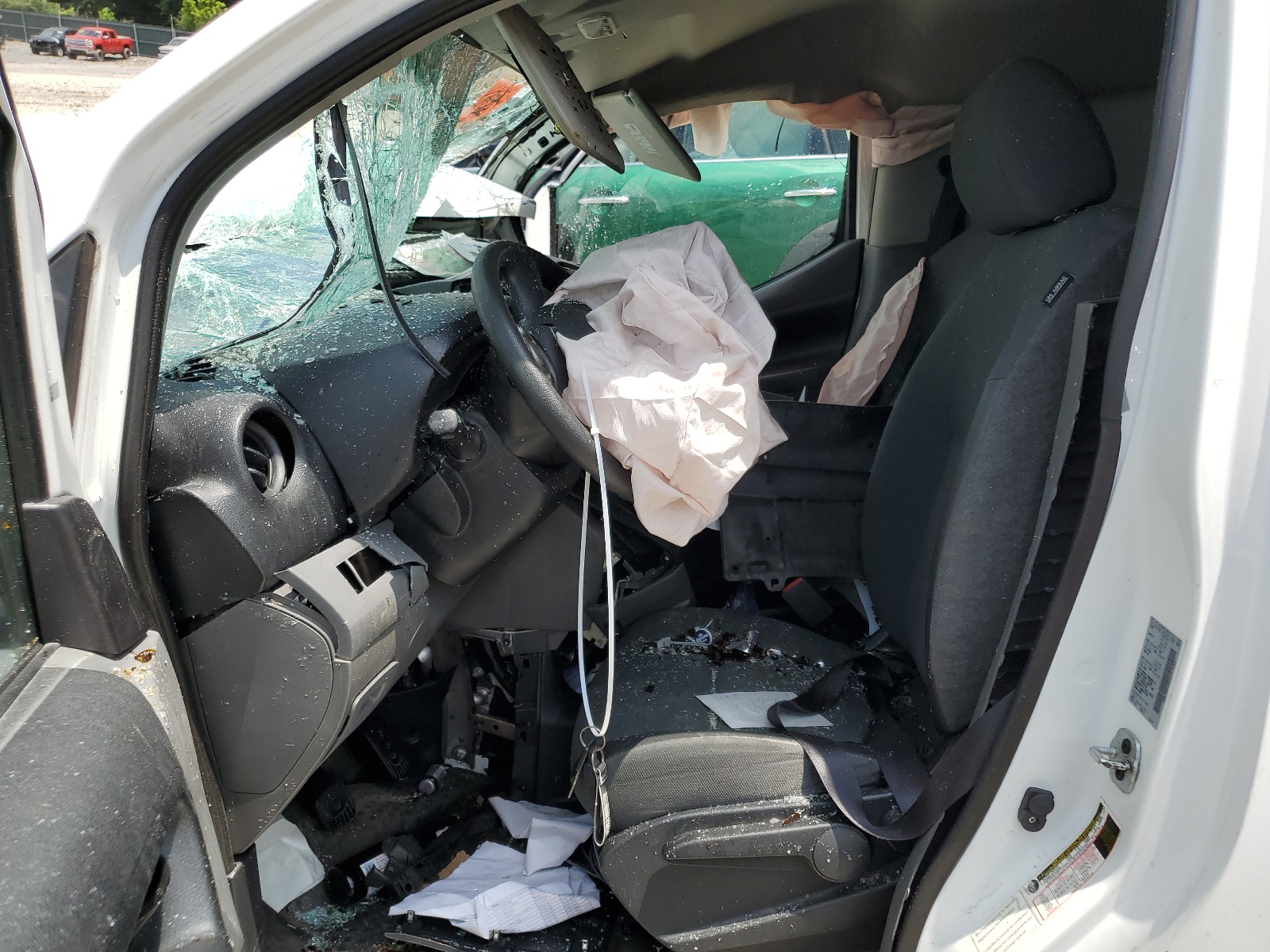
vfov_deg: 53.1
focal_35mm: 26
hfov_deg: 67.3
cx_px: 635
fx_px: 954
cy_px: 476
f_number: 1.5
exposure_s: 1/2000
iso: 50
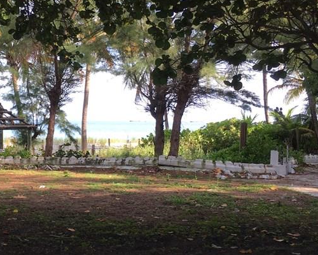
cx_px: 55
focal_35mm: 58
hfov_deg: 31.5
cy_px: 135
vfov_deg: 26.2
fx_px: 546
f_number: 2.2
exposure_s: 1/237
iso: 25
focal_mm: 4.15
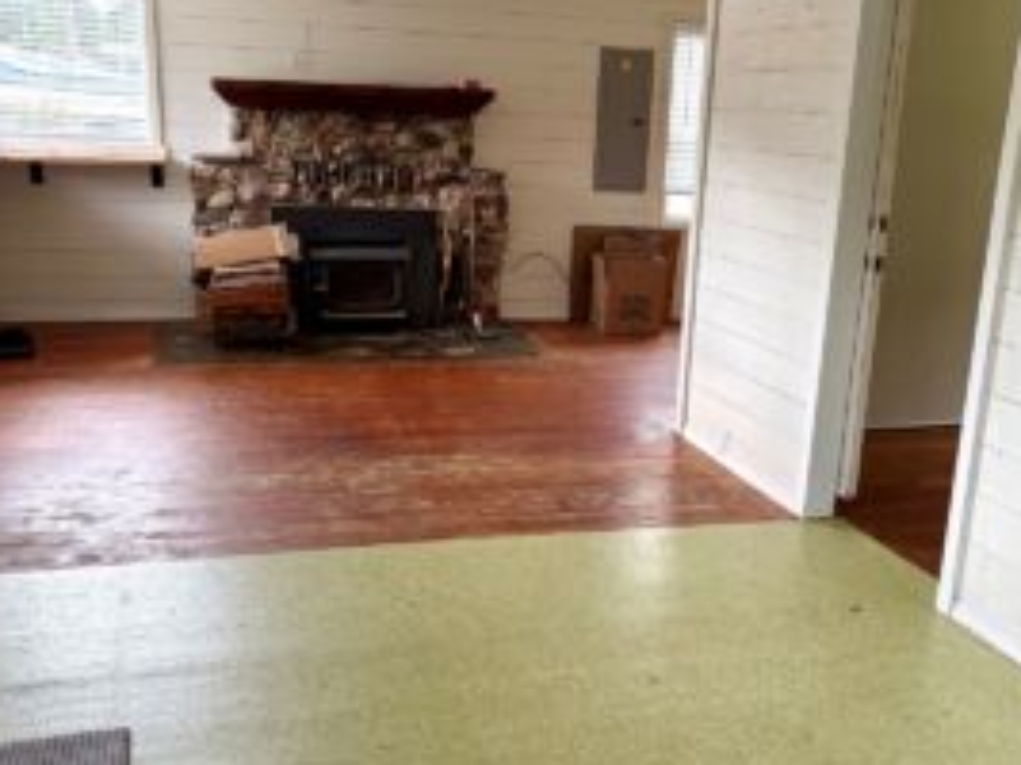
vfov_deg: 36.7
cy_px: 436
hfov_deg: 47.9
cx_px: 543
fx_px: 1150
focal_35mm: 39
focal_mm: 5.96
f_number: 1.6
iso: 125
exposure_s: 1/95
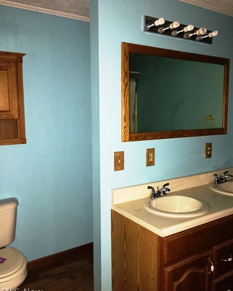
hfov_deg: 47.1
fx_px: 267
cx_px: 119
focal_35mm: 31
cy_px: 139
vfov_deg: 57.2
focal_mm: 4.15
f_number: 2.2
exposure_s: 1/16
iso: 320
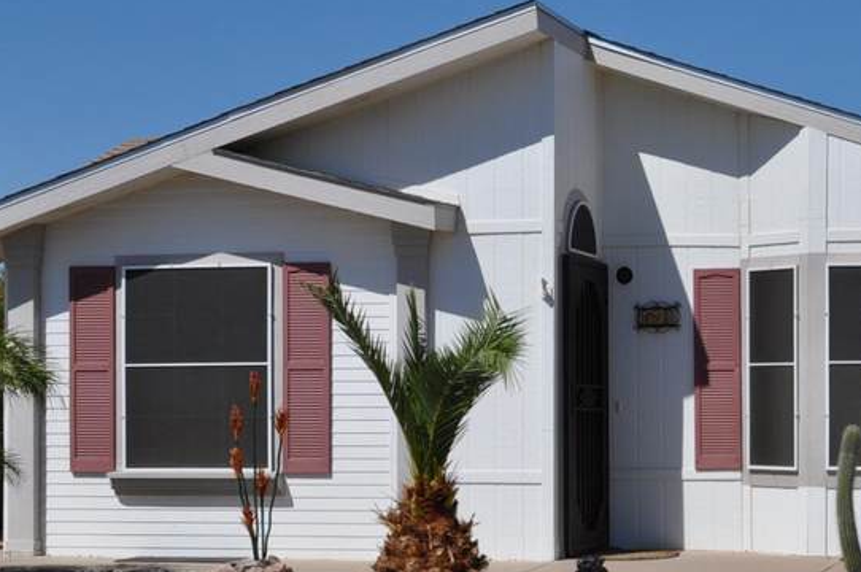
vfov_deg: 16.0
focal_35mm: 85
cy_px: 412
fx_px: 2030
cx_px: 809
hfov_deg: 23.2
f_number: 11
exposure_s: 1/500
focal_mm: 24
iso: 200
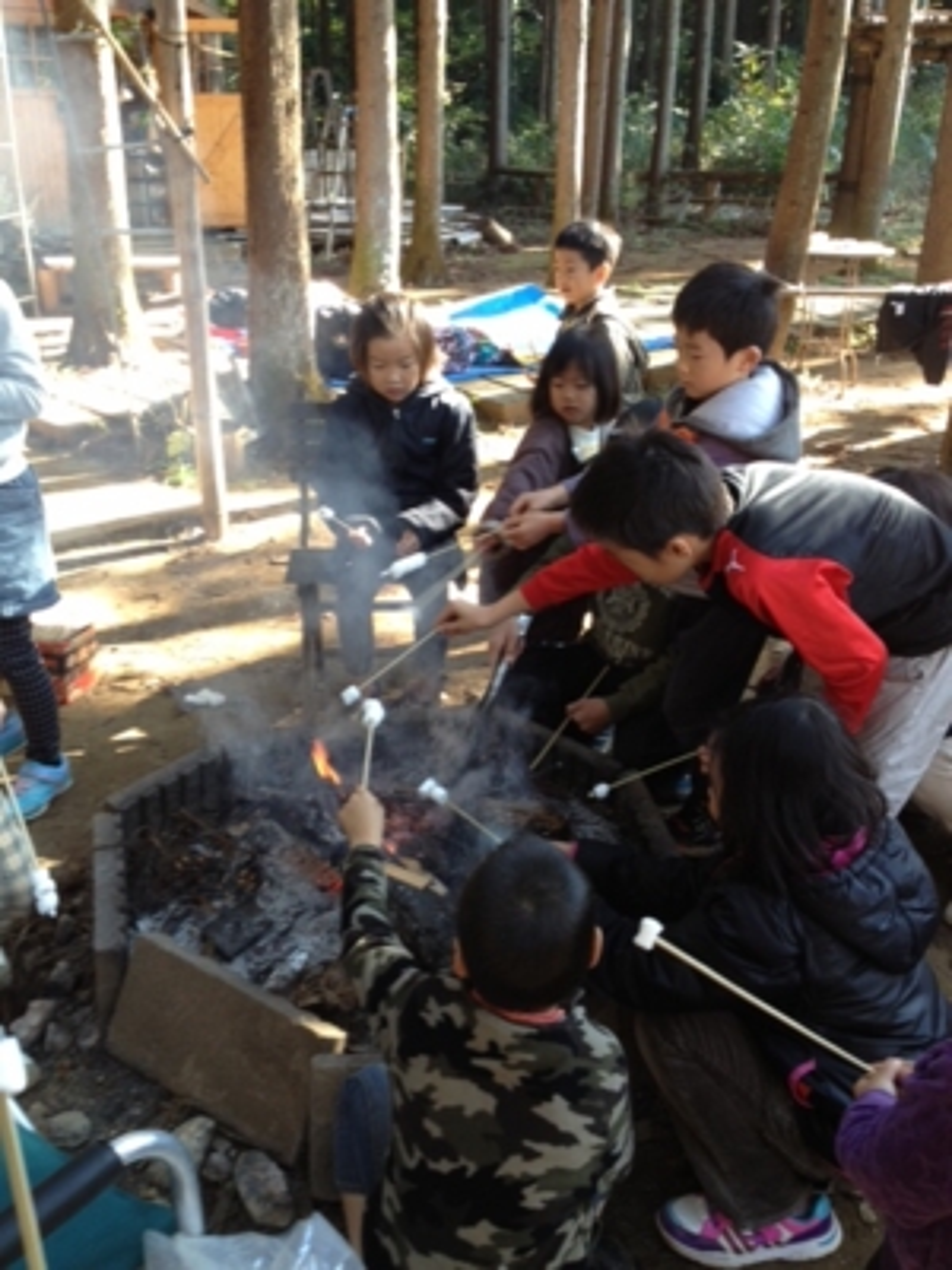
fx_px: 1283
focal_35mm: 35
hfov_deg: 40.7
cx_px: 476
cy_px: 635
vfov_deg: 52.6
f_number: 2.4
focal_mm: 4.28
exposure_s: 1/40
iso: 64
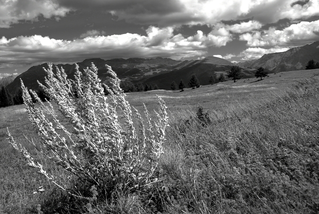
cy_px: 107
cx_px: 160
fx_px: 266
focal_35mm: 30
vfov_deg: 43.7
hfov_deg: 61.9
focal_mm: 20
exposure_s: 1/160
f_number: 11
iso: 100
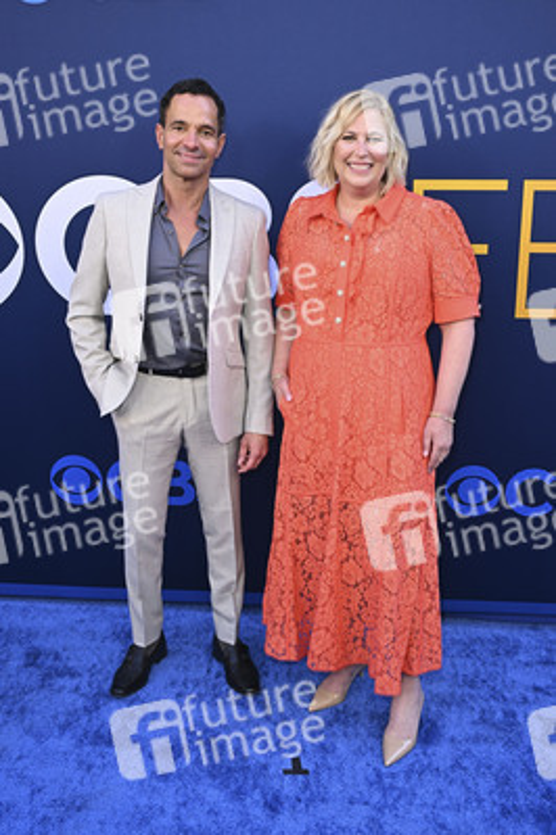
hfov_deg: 36.8
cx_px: 278
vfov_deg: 53.2
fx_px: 835
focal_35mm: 36
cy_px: 418
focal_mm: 36
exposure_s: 1/200
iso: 500
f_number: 5.6
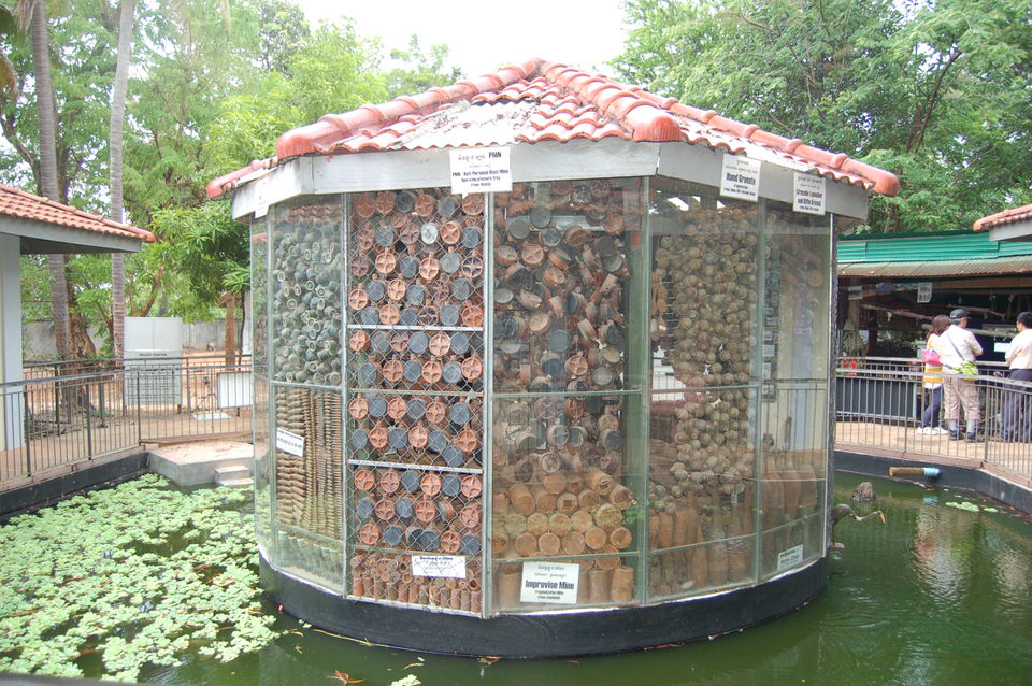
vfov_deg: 47.8
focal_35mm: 27
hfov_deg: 67.4
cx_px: 516
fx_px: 773
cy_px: 343
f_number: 3.5
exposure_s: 1/60
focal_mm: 18
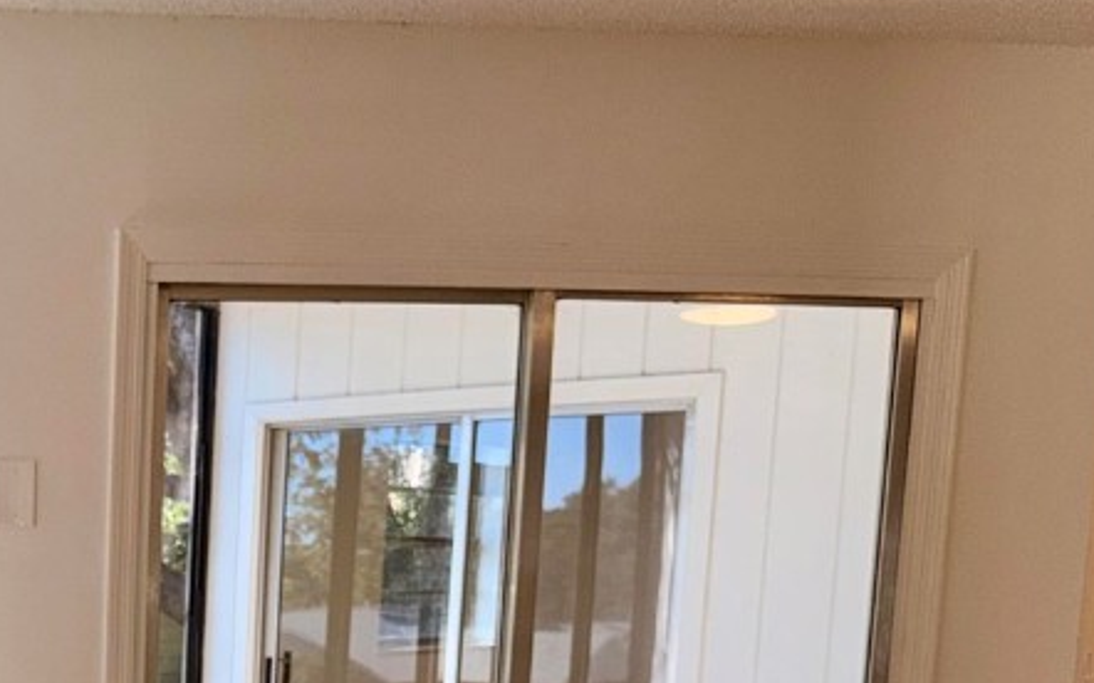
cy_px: 851
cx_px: -72
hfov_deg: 31.2
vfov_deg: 20.4
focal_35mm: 59
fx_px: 1759
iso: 50
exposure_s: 1/284
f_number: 1.78
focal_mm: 6.76
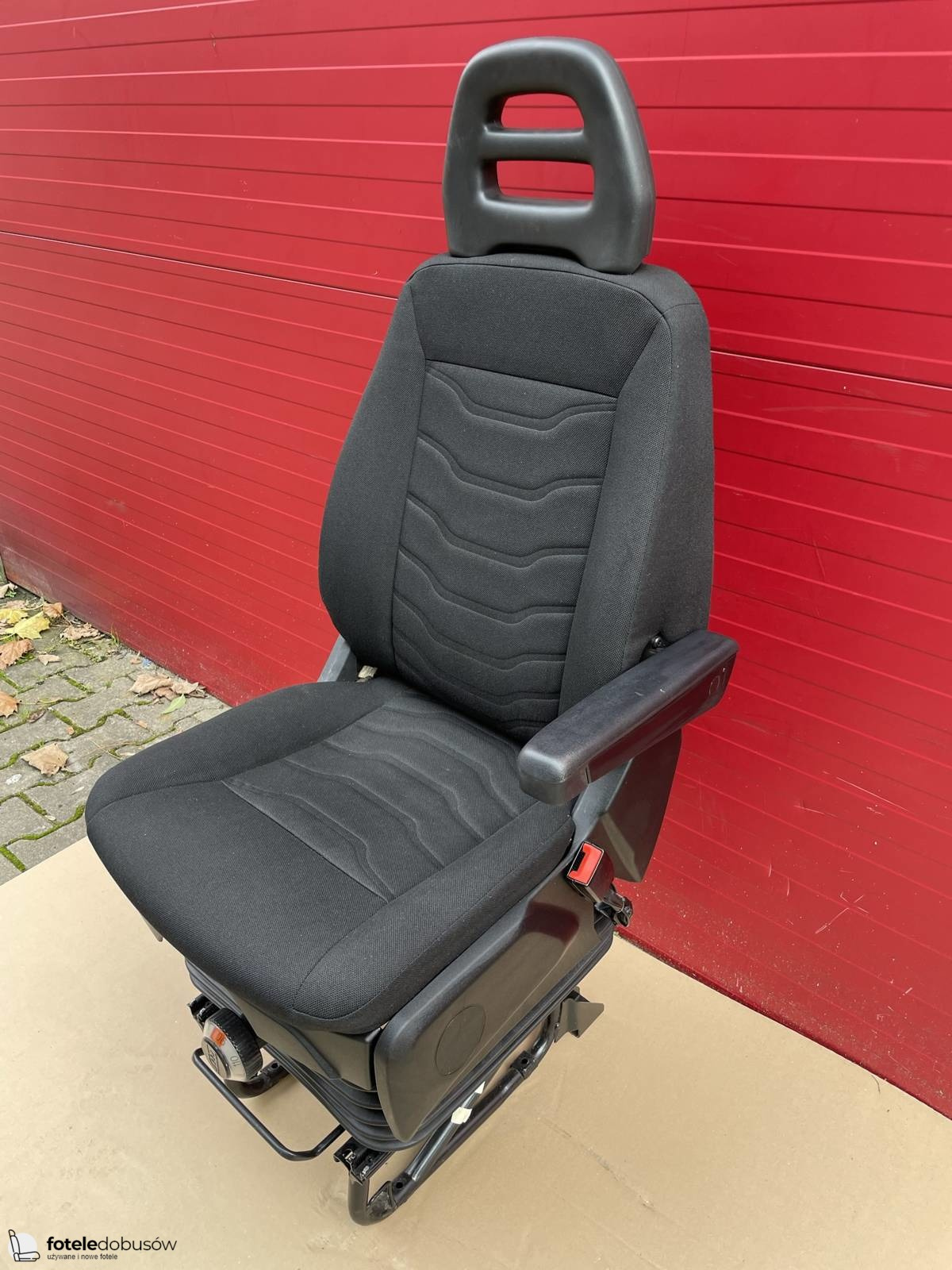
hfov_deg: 53.1
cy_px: 635
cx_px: 476
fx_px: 953
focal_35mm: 26
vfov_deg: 67.3
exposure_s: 1/121
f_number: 1.6
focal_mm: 4.2
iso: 32
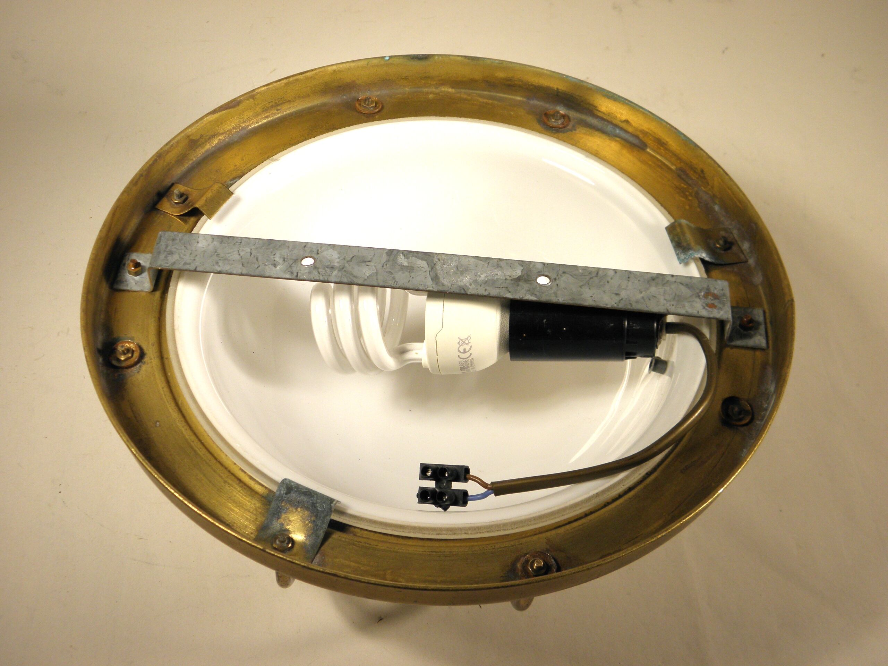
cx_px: 444
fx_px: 1129
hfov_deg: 42.9
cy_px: 333
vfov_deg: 32.9
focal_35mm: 44
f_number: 3.9
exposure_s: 1/100
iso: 100
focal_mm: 7.9
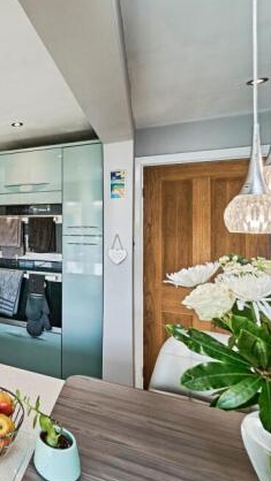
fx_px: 294
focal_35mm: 23
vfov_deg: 78.7
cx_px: -48
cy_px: 239
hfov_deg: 38.1
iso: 400
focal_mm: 14
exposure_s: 1/100
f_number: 8
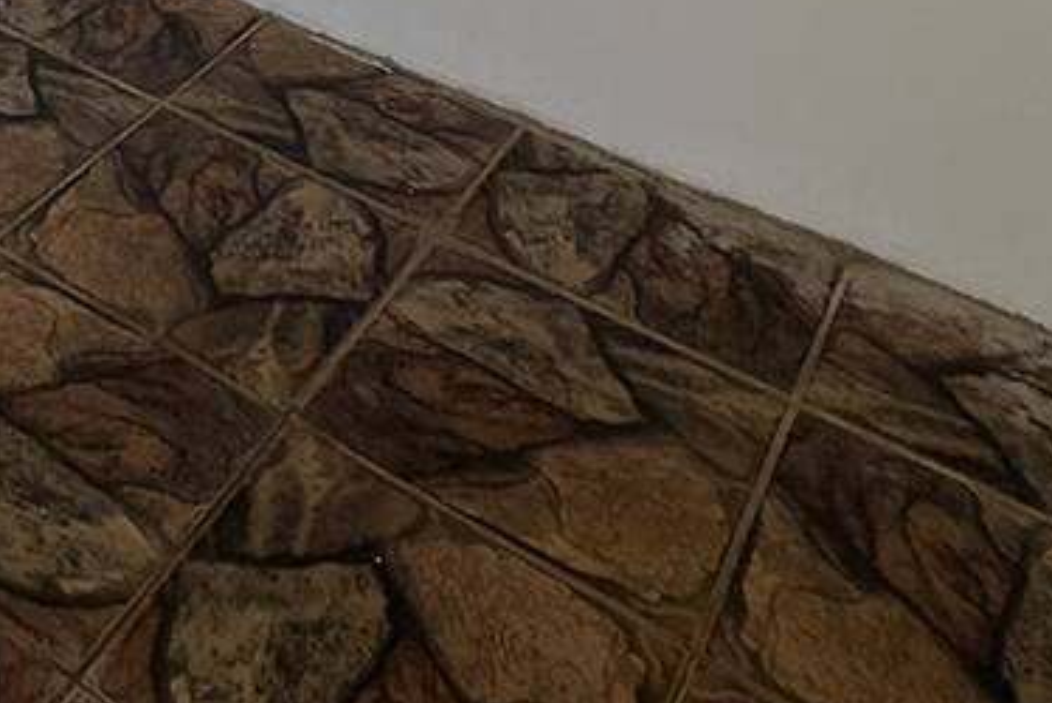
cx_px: -146
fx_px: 1638
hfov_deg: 31.1
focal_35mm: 56
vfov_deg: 16.8
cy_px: -768
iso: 64
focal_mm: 2.22
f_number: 2.2
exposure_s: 1/164
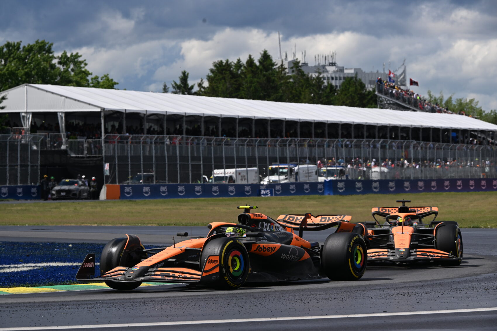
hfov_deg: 11.1
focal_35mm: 185
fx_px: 2554
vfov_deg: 7.4
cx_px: 248
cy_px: 166
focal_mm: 185
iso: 400
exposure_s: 1/1600
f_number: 9
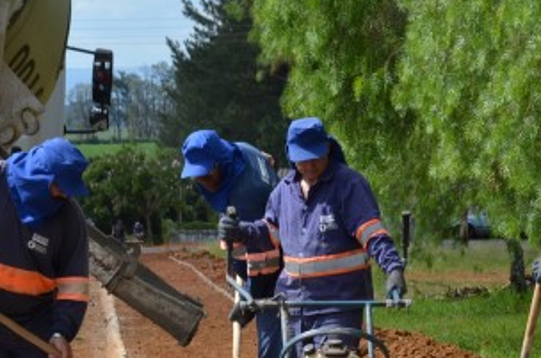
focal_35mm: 268
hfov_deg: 7.7
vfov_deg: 5.1
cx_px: 280
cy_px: 347
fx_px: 4020
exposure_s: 1/250
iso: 160
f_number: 8
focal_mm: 75
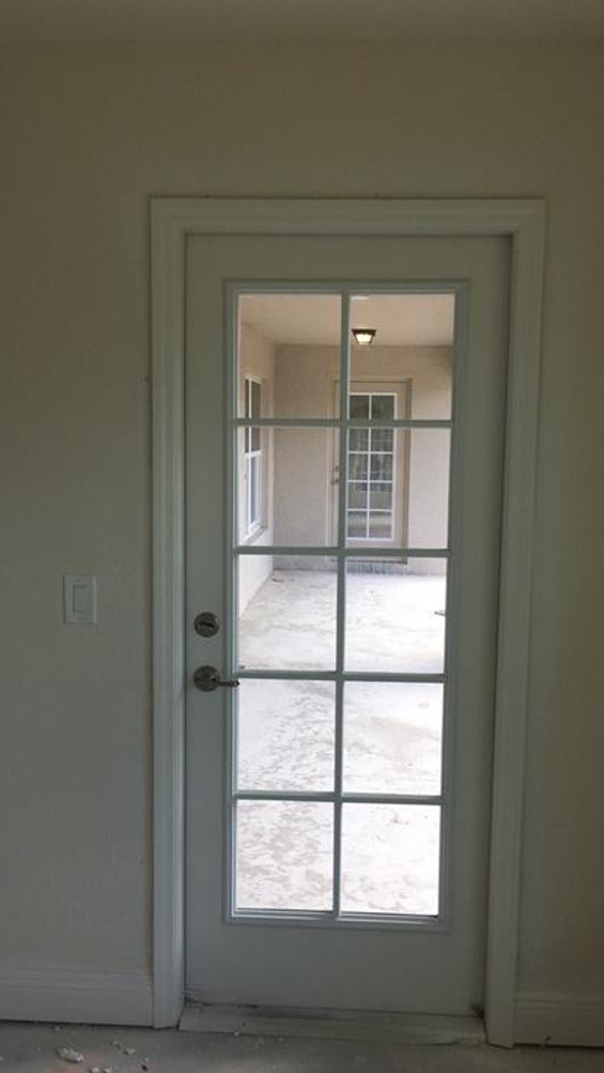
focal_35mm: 33
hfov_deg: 35.7
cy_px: 540
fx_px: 939
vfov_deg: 59.5
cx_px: 322
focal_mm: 4.15
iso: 25
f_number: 2.2
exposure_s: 1/224
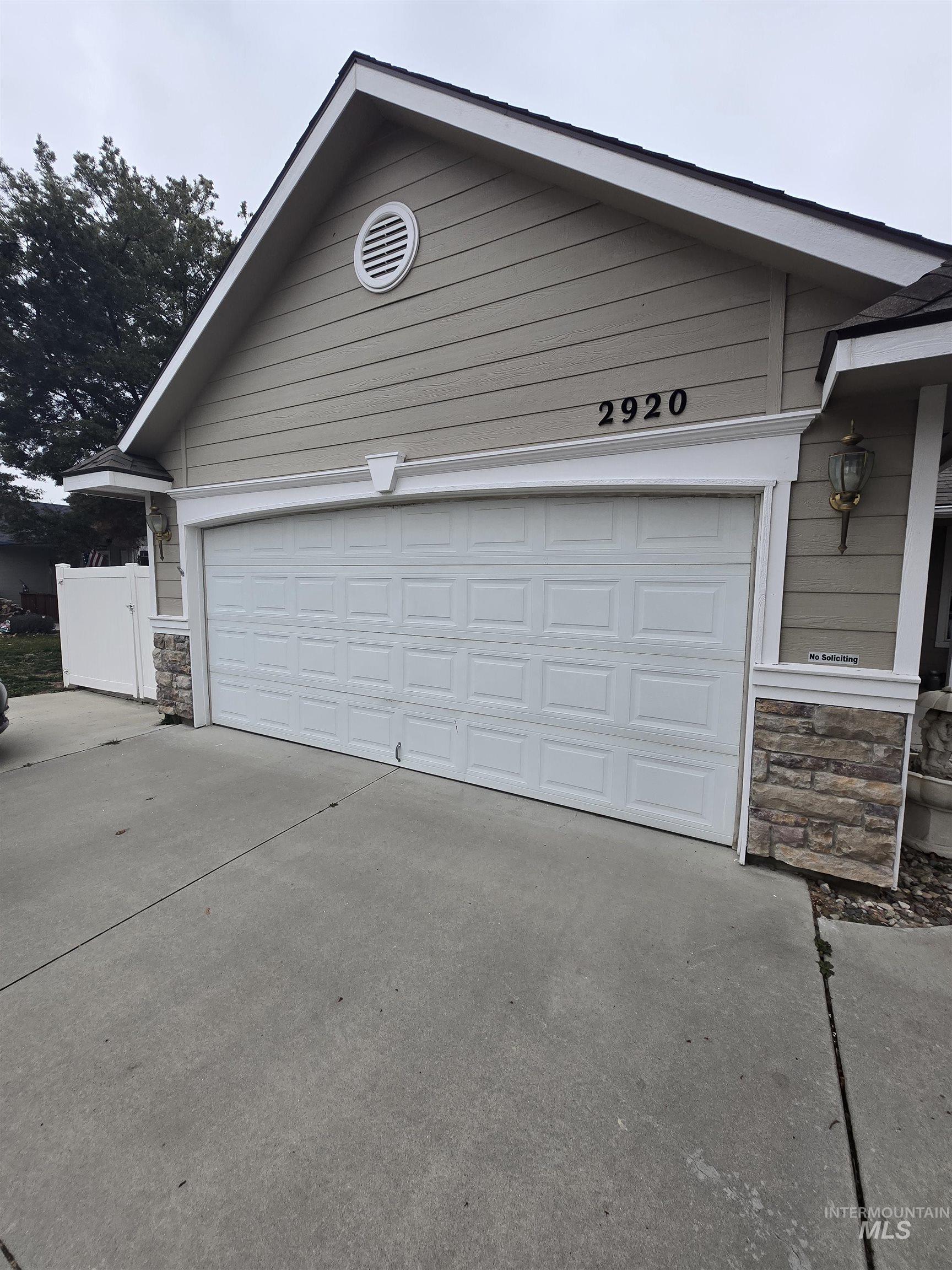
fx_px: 477
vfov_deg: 106.2
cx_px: 476
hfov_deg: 89.9
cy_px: 635
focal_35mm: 13
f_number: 2.2
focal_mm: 1.7
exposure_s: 1/247
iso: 25
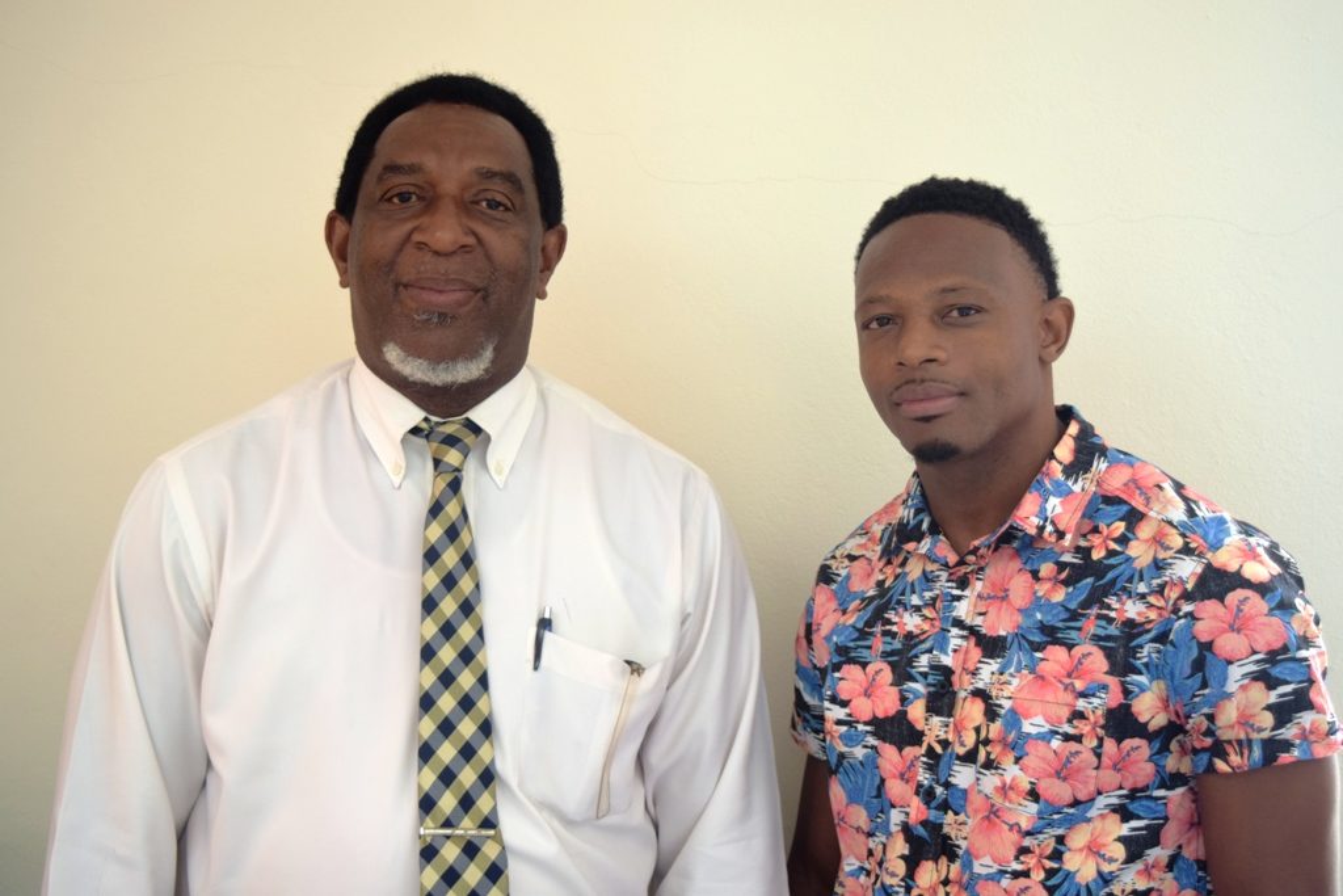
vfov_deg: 26.5
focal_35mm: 51
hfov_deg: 38.9
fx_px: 1903
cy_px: 448
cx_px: 672
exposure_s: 1/100
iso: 400
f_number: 5
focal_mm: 34
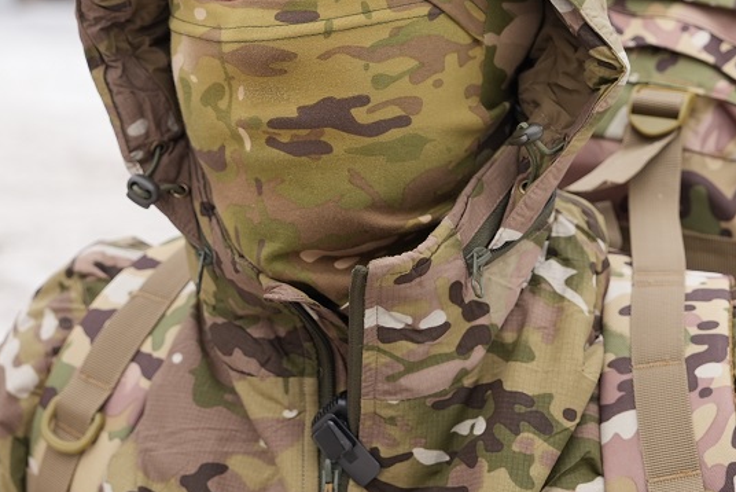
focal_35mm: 136
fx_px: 2782
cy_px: 138
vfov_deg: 10.1
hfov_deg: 15.1
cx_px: 363
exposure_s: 1/100
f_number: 5
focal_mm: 57
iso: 250
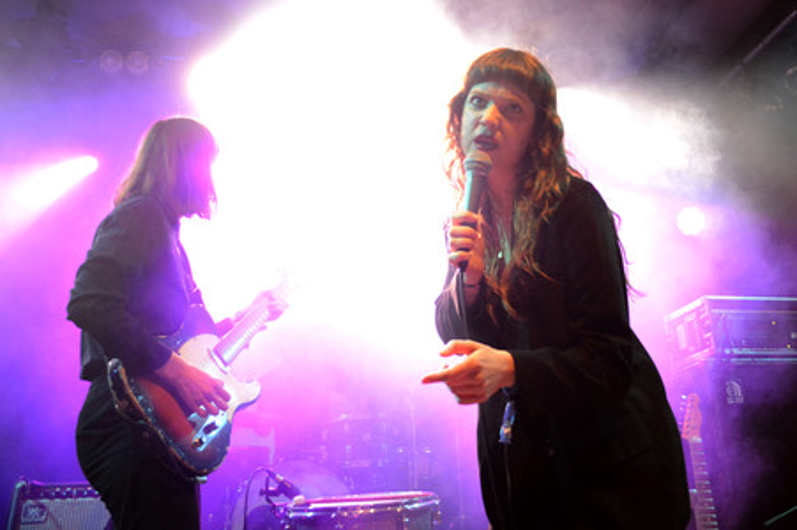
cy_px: 265
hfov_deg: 55.8
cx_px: 398
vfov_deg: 38.8
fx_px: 752
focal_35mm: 34
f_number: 5
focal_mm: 34
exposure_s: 1/125
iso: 6400
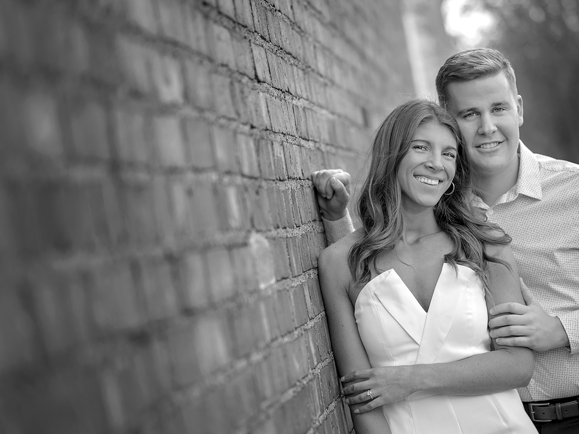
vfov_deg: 14.1
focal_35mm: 105
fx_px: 1756
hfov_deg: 18.7
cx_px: 371
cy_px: 233
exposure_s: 1/500
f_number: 2
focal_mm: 85
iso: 200
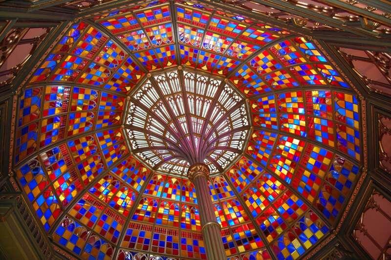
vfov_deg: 47.9
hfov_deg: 67.4
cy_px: 130
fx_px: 293
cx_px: 196
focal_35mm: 27
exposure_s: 1/60
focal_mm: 18
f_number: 3.5
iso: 720
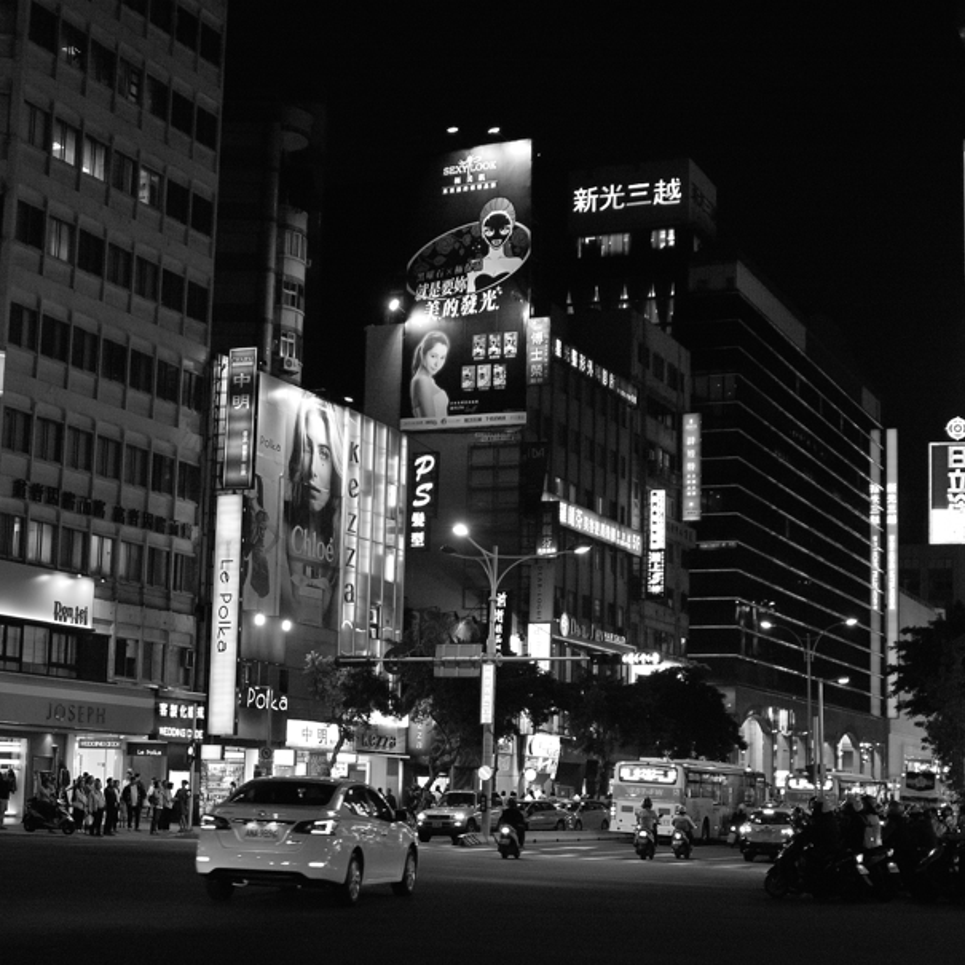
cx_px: 442
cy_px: 520
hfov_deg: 29.1
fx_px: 1861
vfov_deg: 29.1
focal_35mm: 59
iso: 800
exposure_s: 1/80
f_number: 2.8
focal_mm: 24.2
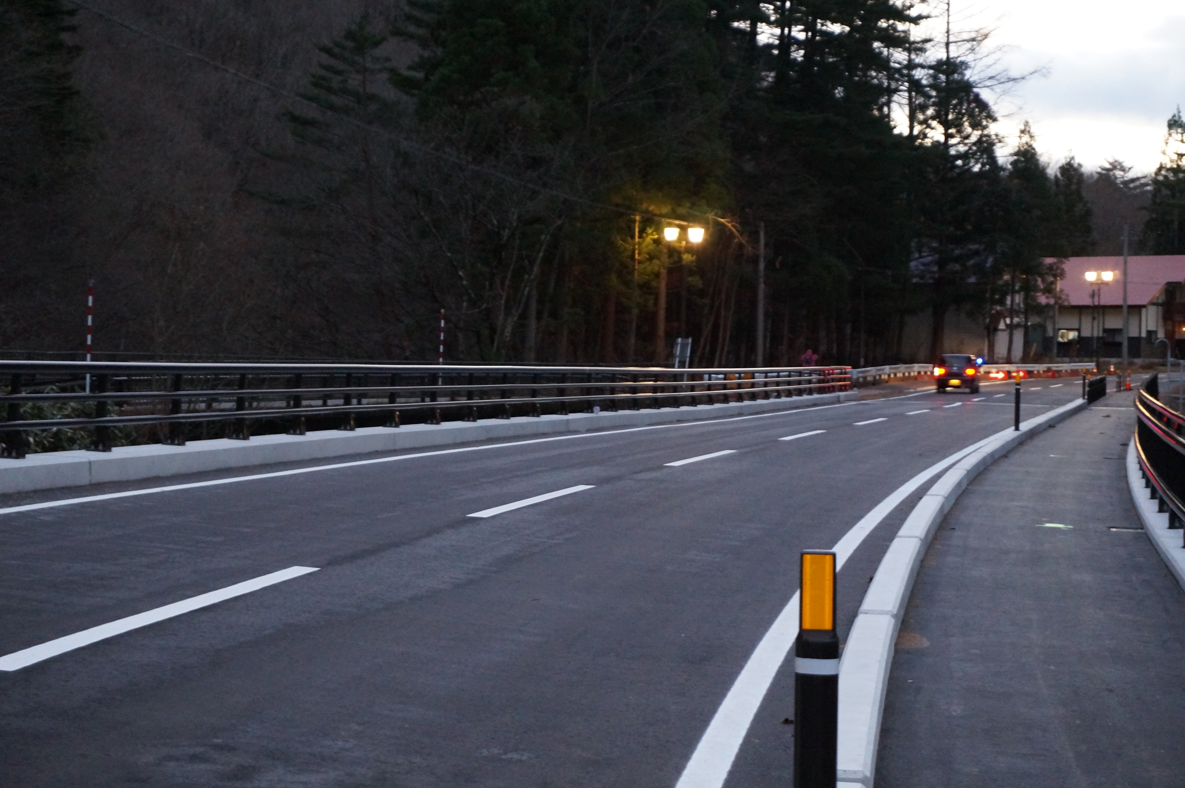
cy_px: 394
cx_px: 592
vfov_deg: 19.3
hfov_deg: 28.7
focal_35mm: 70
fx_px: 2318
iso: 3200
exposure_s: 1/13
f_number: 5.6
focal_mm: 47
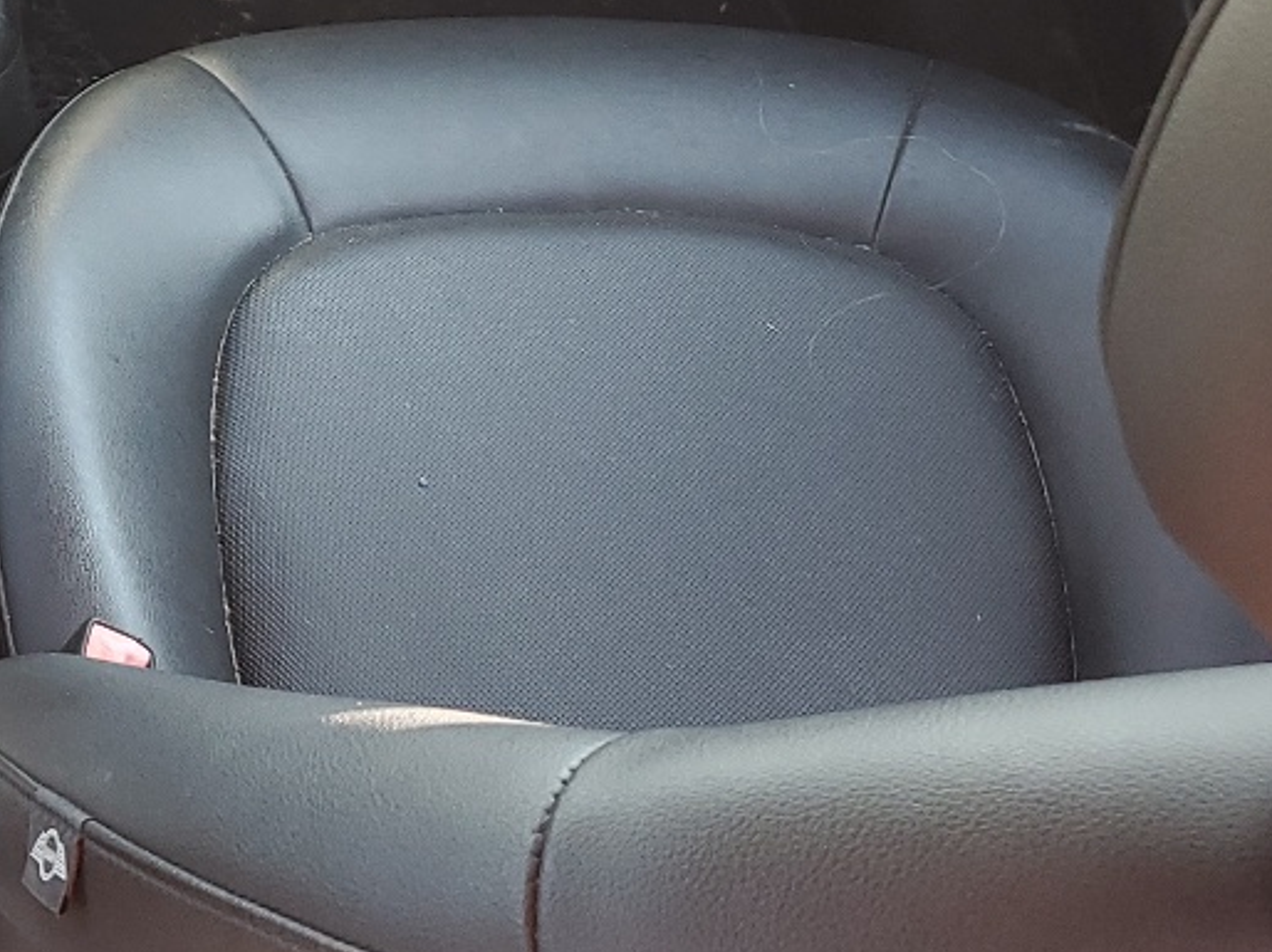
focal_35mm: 81
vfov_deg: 18.0
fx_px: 2975
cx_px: -319
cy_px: 188
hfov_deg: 22.0
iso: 56
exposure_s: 1/60.2
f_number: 1.5
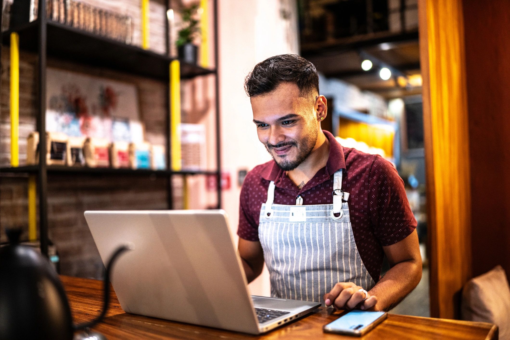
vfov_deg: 37.9
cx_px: 255
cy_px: 170
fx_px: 496
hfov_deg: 54.4
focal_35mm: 35
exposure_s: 1/250
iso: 1000
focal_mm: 35
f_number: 1.2
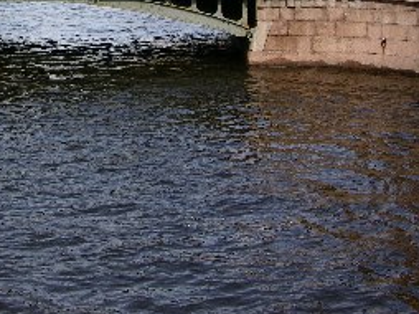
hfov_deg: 23.7
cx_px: 68
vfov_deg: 17.5
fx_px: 980
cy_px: -36
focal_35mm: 81
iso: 50
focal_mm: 8.9
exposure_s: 1/89.2
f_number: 8
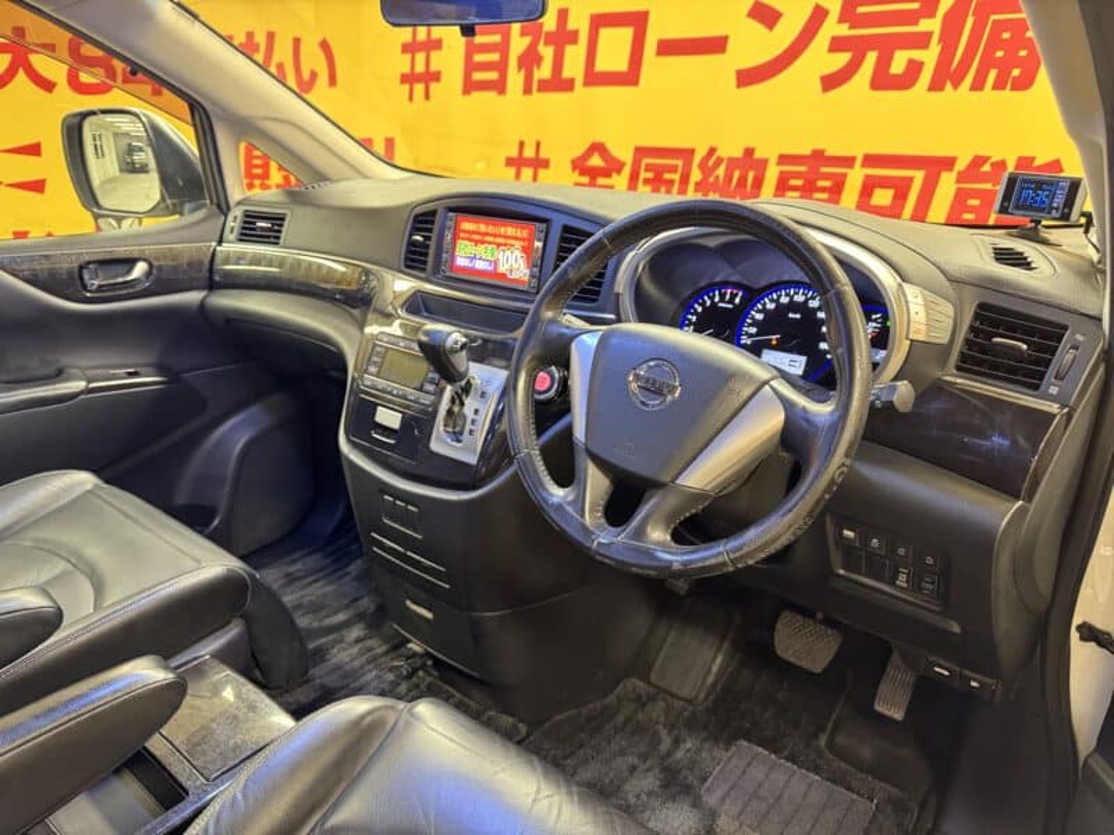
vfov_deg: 56.8
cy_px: 418
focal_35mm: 24
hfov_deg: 71.6
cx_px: 557
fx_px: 772
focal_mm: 6.76
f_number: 1.78
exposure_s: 1/33
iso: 800
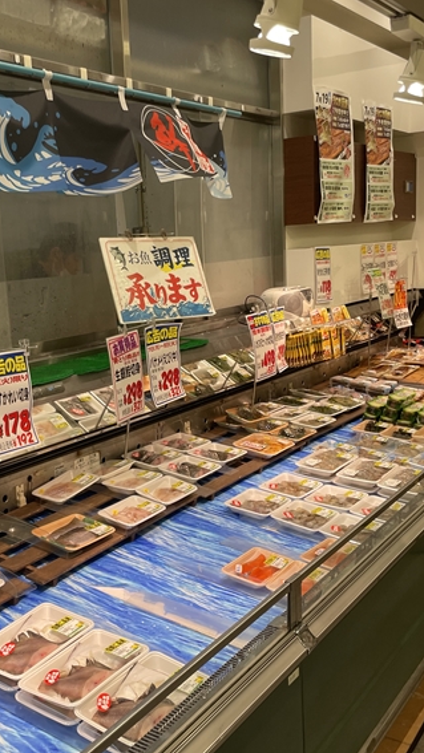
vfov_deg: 50.5
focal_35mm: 40
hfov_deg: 29.4
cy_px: 377
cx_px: 121
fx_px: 799
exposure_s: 1/184
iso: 32
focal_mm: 4.2
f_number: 1.6
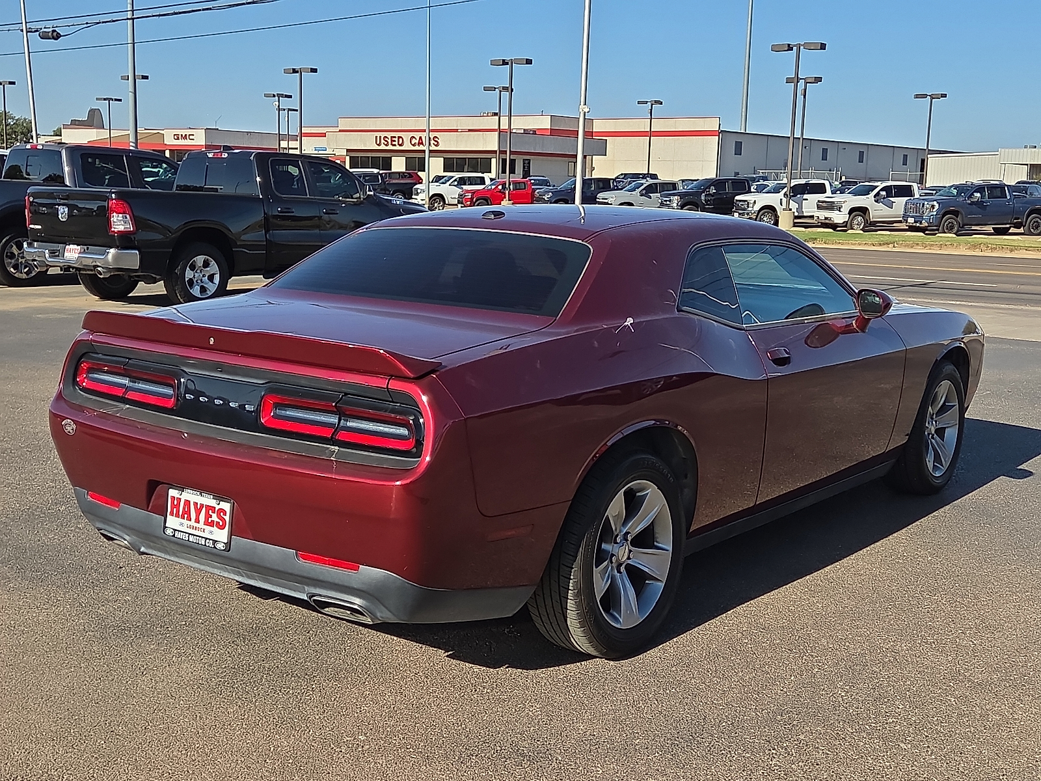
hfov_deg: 44.8
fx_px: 1263
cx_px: 520
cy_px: 390
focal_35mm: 42
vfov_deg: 34.3
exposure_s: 1/1667
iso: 25
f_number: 1.8
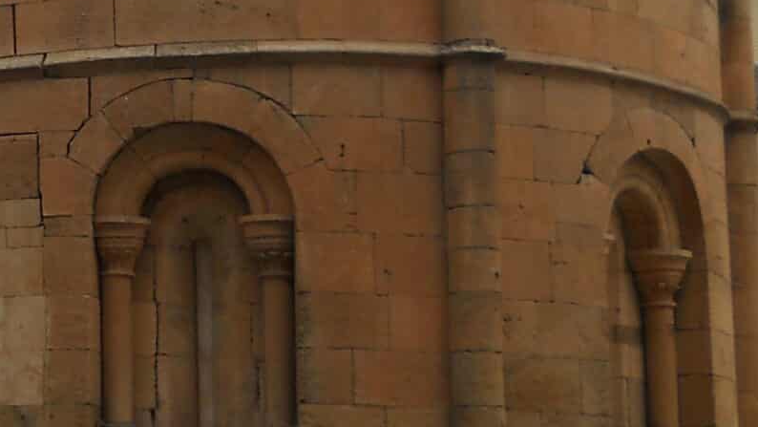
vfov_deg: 8.4
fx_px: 2895
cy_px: 0
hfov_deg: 13.9
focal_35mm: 144
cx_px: -399
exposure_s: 1/200
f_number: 3.1
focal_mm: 6.72
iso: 80
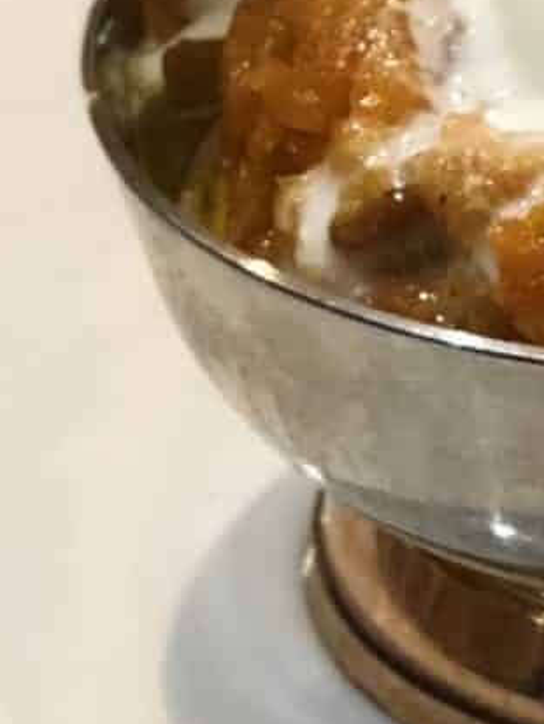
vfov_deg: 7.5
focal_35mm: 265
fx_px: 5550
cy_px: 493
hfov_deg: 5.5
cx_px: 1079
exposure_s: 1/50
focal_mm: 6.6
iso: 500
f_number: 2.8
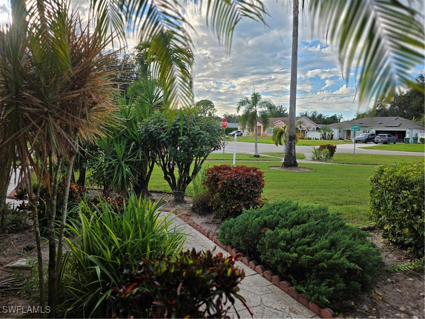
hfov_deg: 73.9
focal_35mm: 23
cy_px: 160
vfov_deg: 58.9
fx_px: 282
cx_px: 212
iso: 80
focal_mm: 6.3
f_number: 1.7
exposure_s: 1/3972
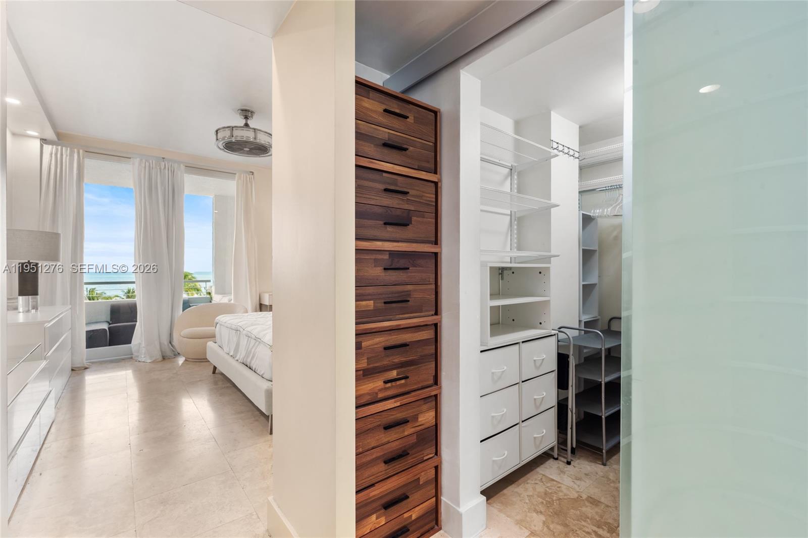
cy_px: 269
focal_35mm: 16
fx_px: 359
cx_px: 404
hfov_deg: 96.7
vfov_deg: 73.7
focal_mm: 16
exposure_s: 1/4
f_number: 13
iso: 250
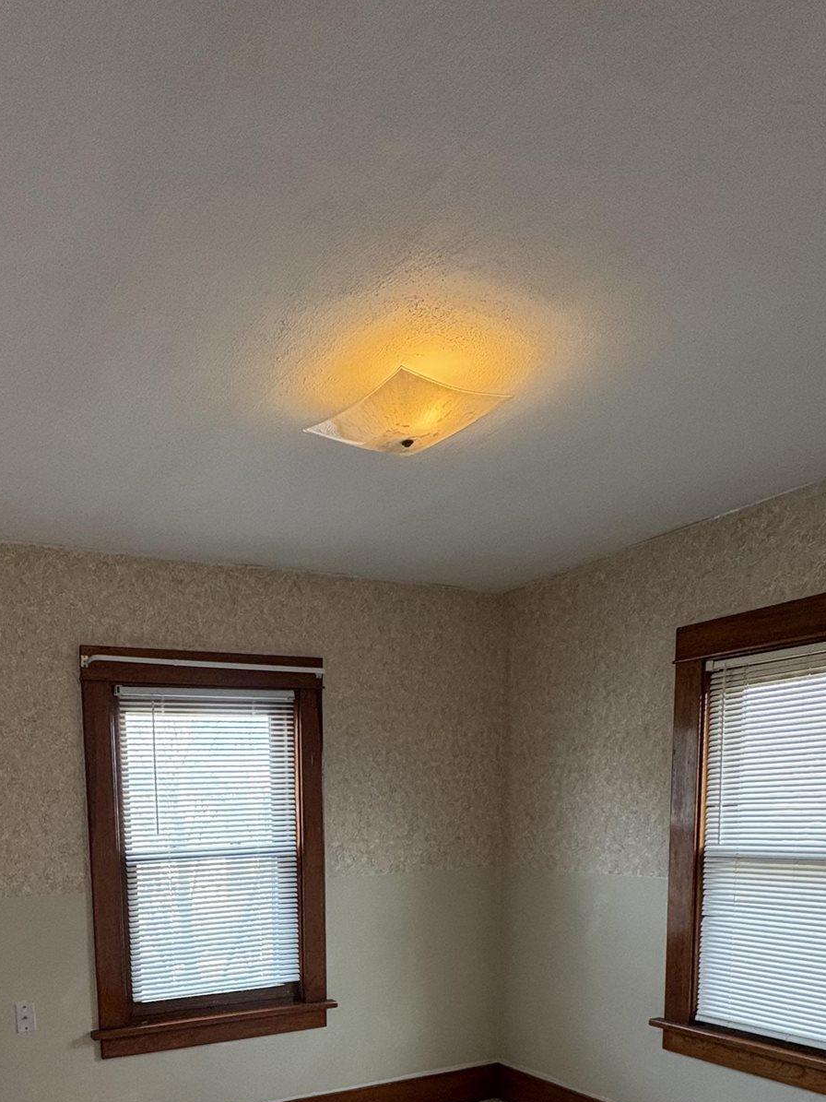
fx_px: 859
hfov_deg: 49.9
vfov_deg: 58.9
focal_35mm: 27
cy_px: 920
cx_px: 239
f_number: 2.2
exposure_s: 1/120
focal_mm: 2.22
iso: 320
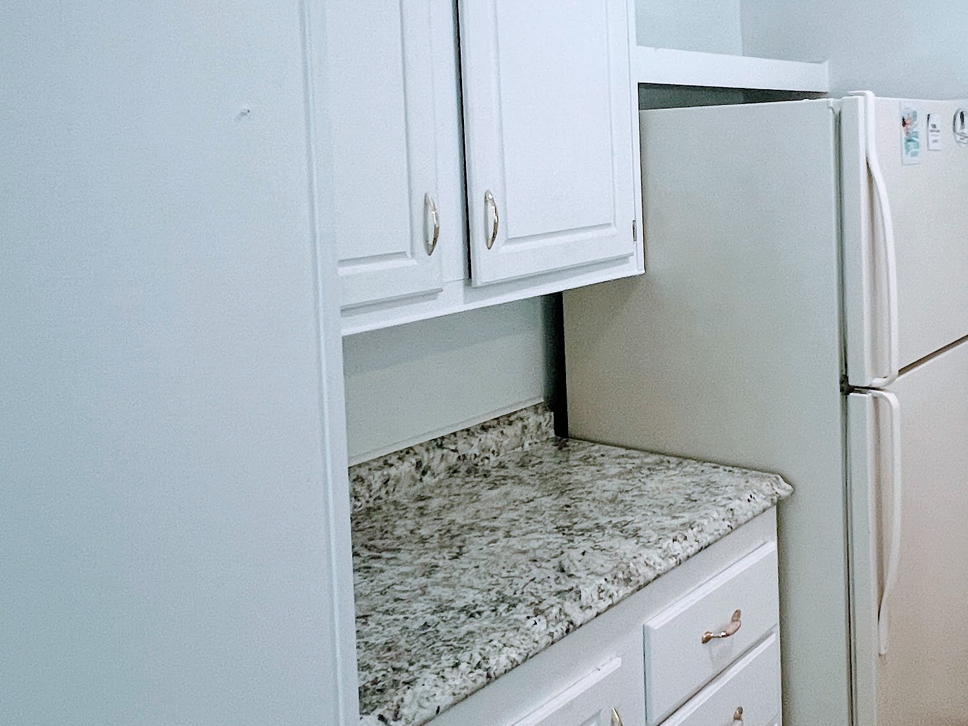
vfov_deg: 40.0
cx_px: 702
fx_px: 979
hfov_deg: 50.9
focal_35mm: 35
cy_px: 218
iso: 125
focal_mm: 1.57
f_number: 1.8
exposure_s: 1/120
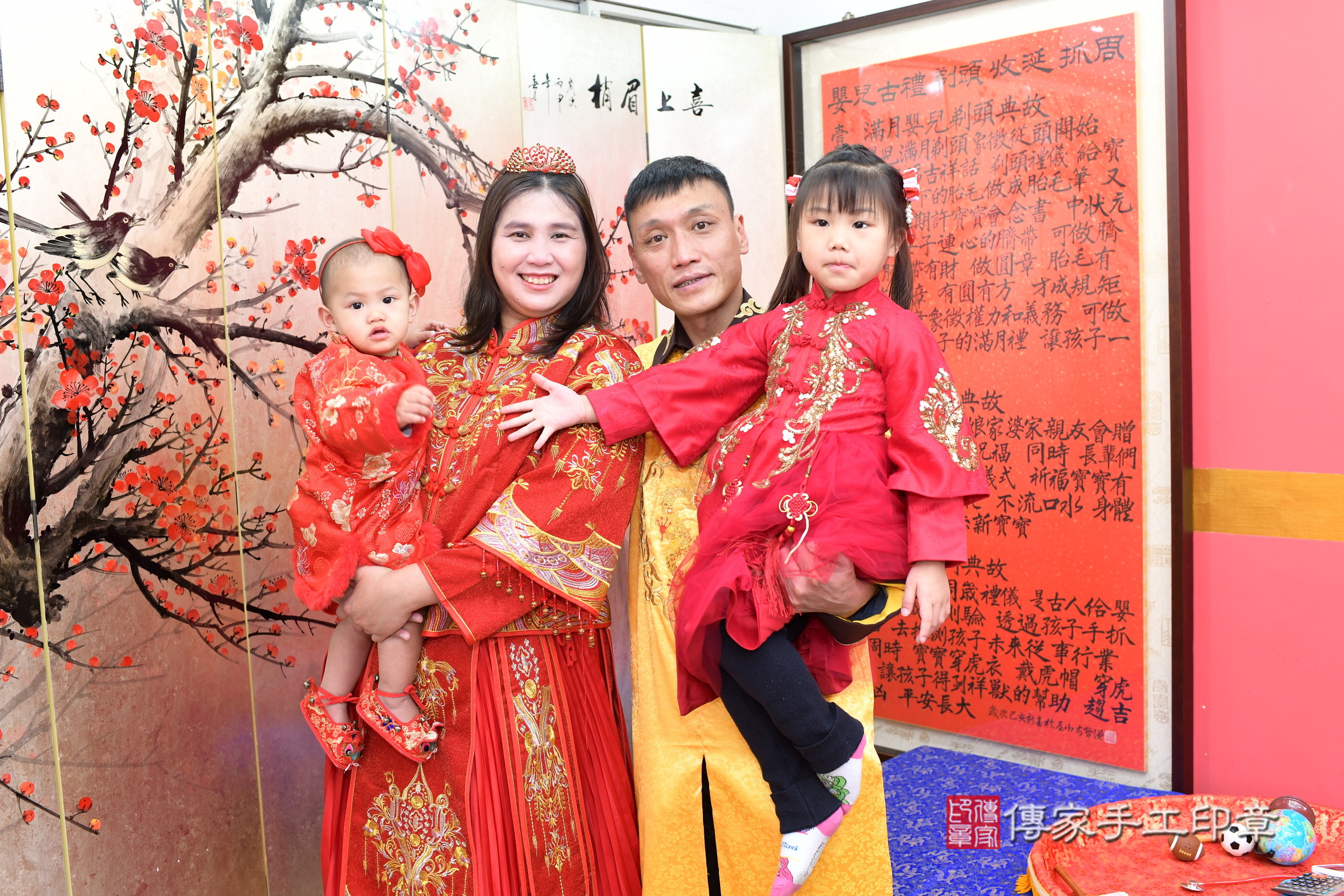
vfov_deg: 37.9
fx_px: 1307
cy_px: 448
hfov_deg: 54.4
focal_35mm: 35
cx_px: 672
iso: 1000
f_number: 4.5
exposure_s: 1/200
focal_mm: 35
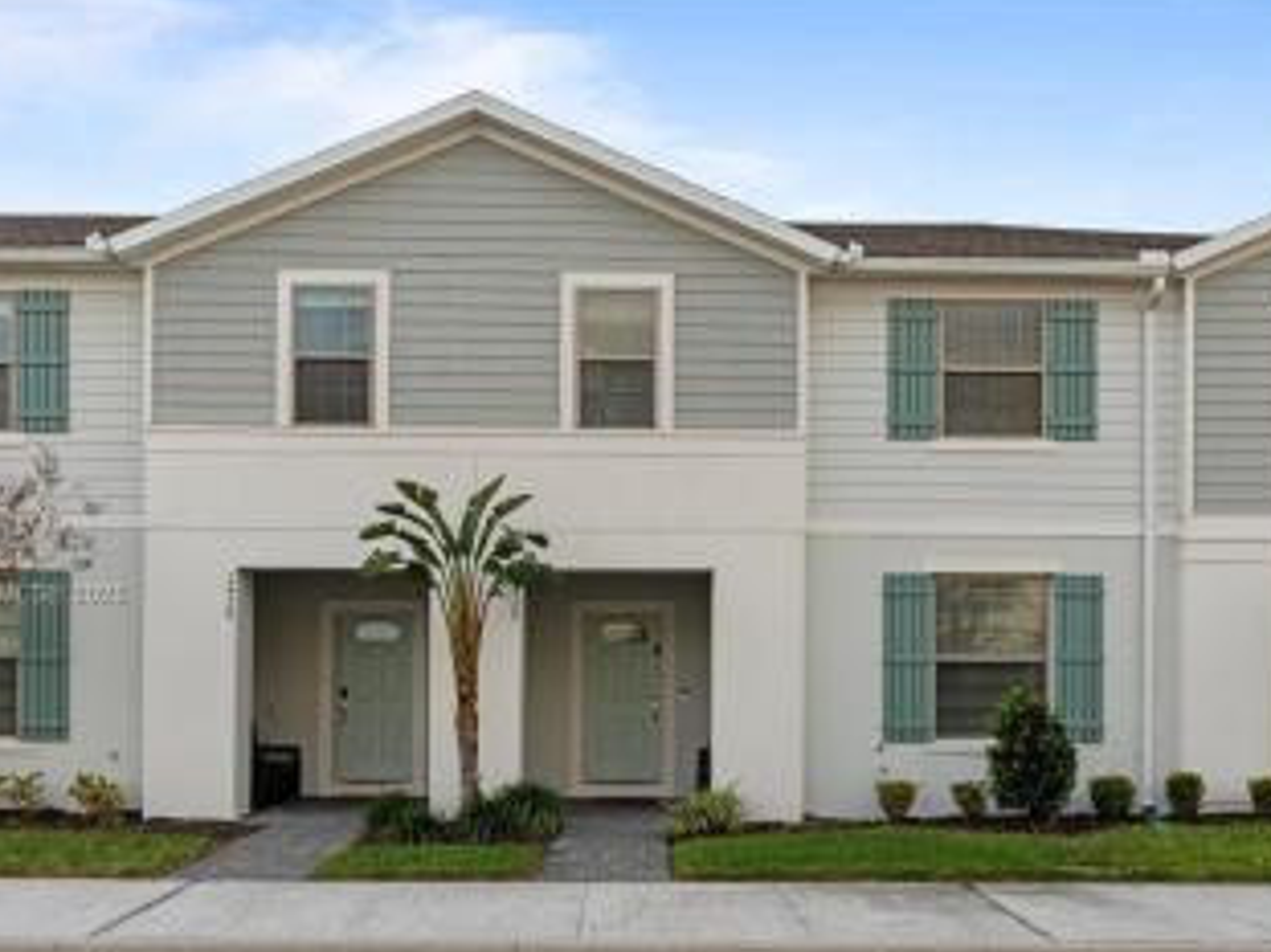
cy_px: 597
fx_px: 1174
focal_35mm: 32
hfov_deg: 56.8
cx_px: 678
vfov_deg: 43.8
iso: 100
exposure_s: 1/125
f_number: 4
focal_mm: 23
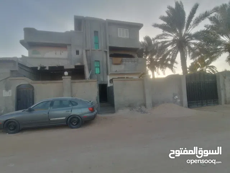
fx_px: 120
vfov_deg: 71.6
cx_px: 115
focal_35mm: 18
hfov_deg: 87.8
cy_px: 86
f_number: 2.4
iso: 50
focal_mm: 1.78
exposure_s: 1/269
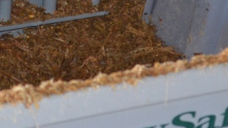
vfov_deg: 3.8
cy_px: -44
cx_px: -10
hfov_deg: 6.7
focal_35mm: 323
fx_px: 1952
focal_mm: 55
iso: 1000
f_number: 5.6
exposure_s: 1/60
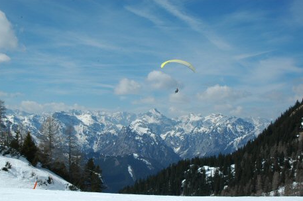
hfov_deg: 42.8
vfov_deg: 29.1
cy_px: 109
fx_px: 386
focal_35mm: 46
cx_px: 141
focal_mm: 28
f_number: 20
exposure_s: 1/160
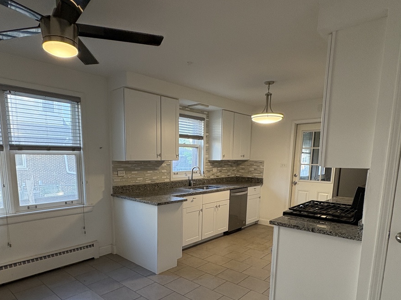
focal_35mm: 23
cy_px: 199
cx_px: 179
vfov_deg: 57.6
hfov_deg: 73.7
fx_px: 266
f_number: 2.2
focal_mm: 2.22
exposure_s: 1/120
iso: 250
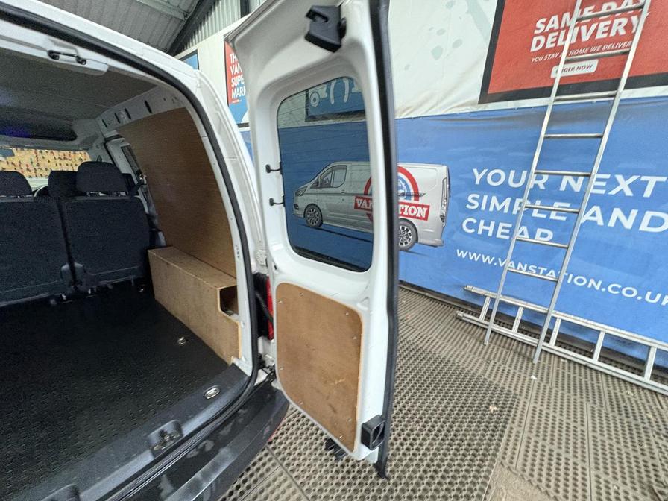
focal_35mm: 14
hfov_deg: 102.1
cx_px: 334
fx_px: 270
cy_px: 250
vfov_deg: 85.7
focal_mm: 2.22
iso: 640
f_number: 2.2
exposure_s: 1/33
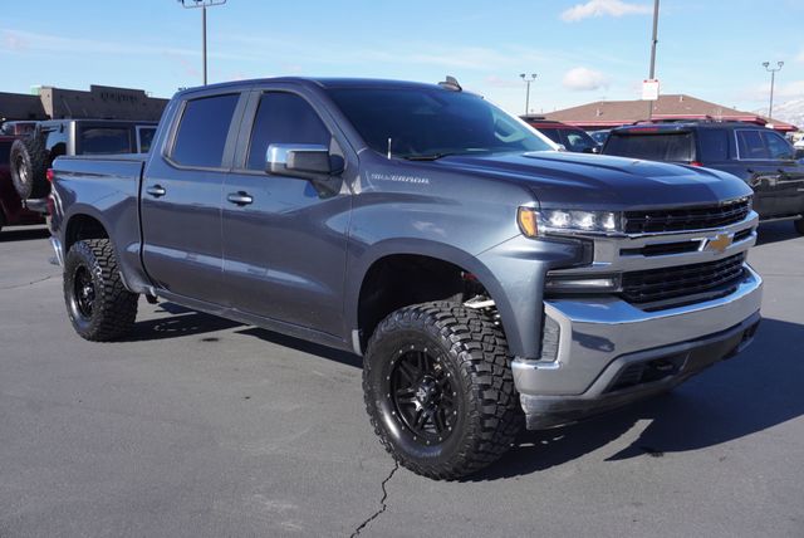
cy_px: 269
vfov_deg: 36.9
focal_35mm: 36
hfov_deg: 53.1
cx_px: 402
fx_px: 805
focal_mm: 24
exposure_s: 1/200
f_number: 8
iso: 100
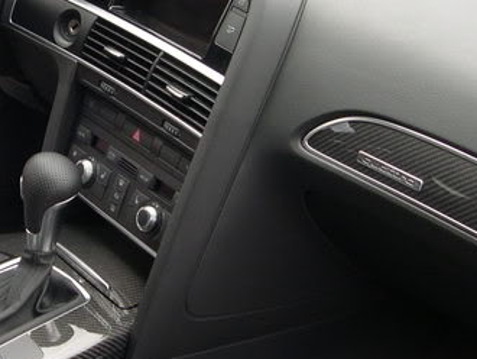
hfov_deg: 20.8
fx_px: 1269
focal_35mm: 92
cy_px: 166
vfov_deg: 16.1
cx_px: 45
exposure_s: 1/153
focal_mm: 8
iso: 100
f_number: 2.8
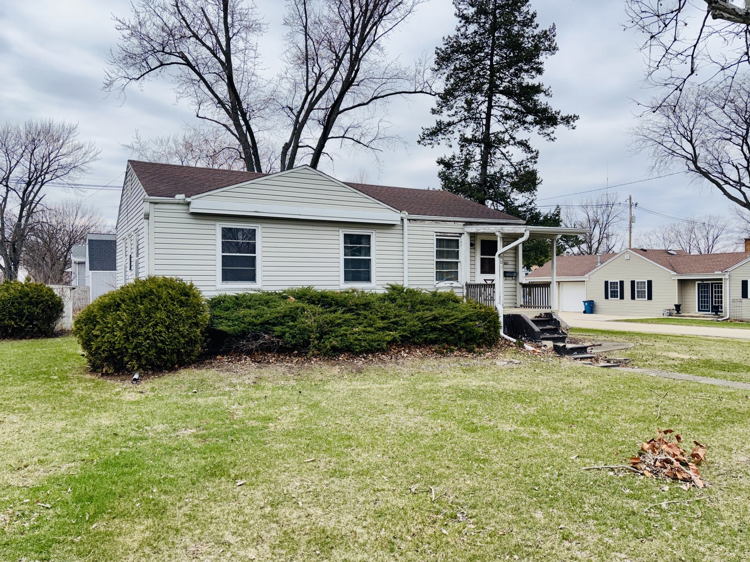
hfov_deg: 65.3
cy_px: 288
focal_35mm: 27
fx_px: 585
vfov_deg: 51.3
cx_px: 384
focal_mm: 5.96
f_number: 1.6
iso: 64
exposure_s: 1/1845
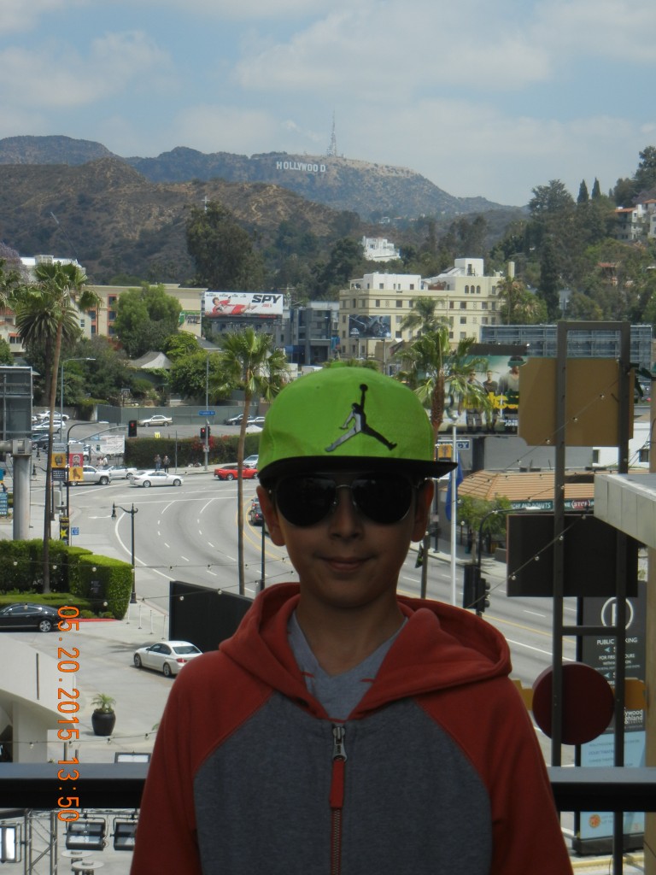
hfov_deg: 19.1
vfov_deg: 25.3
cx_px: 328
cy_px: 438
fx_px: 1946
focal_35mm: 77
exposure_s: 1/386
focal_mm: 13.9
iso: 160
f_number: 8.6
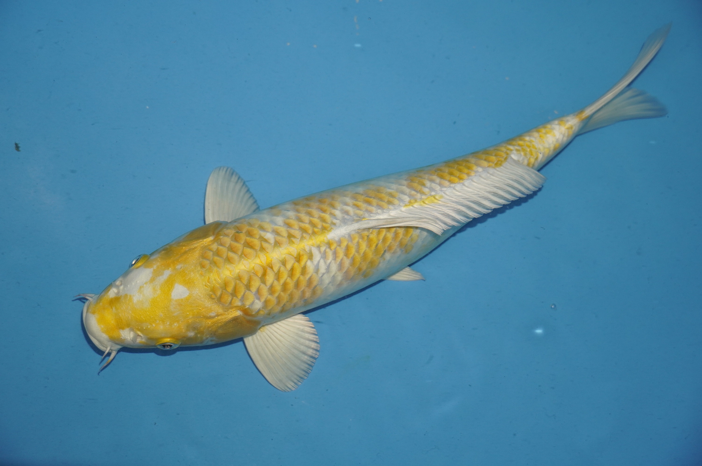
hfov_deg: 32.7
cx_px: 351
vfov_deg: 22.0
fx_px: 1198
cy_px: 233
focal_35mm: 62
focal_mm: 41
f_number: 5
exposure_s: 1/160
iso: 640
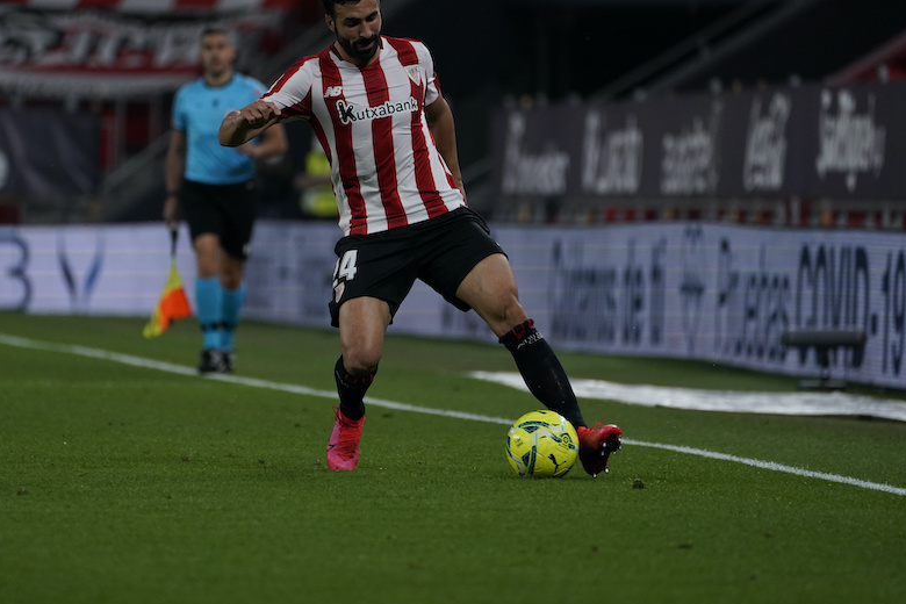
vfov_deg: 2.7
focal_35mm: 513
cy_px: 238
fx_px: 12909
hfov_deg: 4.0
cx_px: 355
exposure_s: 1/1000
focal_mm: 400
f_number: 5.6
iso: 1600
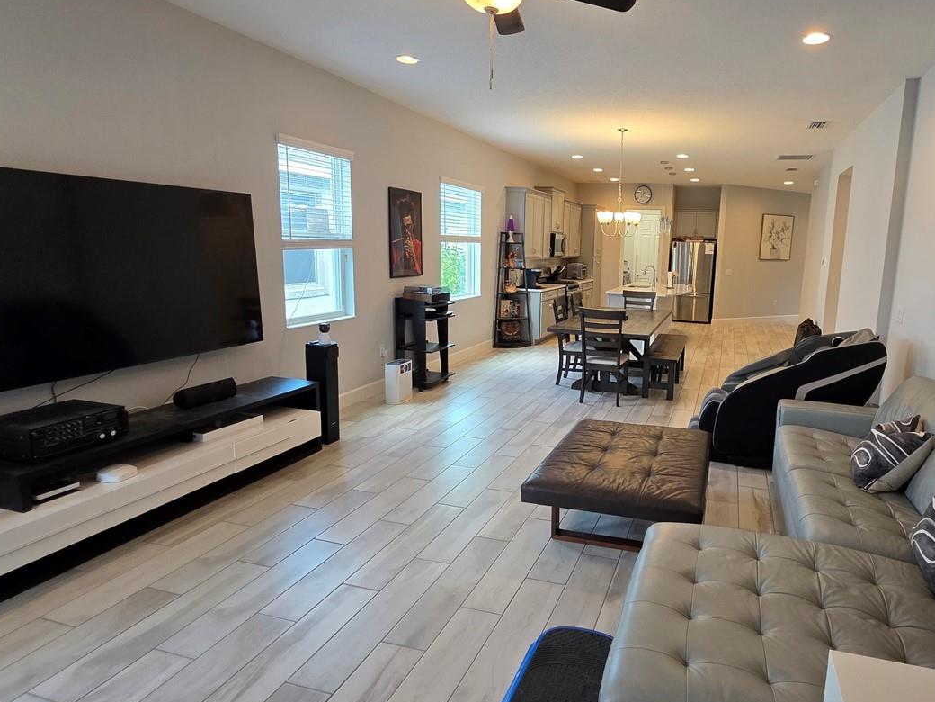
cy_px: 341
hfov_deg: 80.3
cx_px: 583
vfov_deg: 66.0
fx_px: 540
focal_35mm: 20
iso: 250
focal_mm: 2.2
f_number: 1.9
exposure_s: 1/120
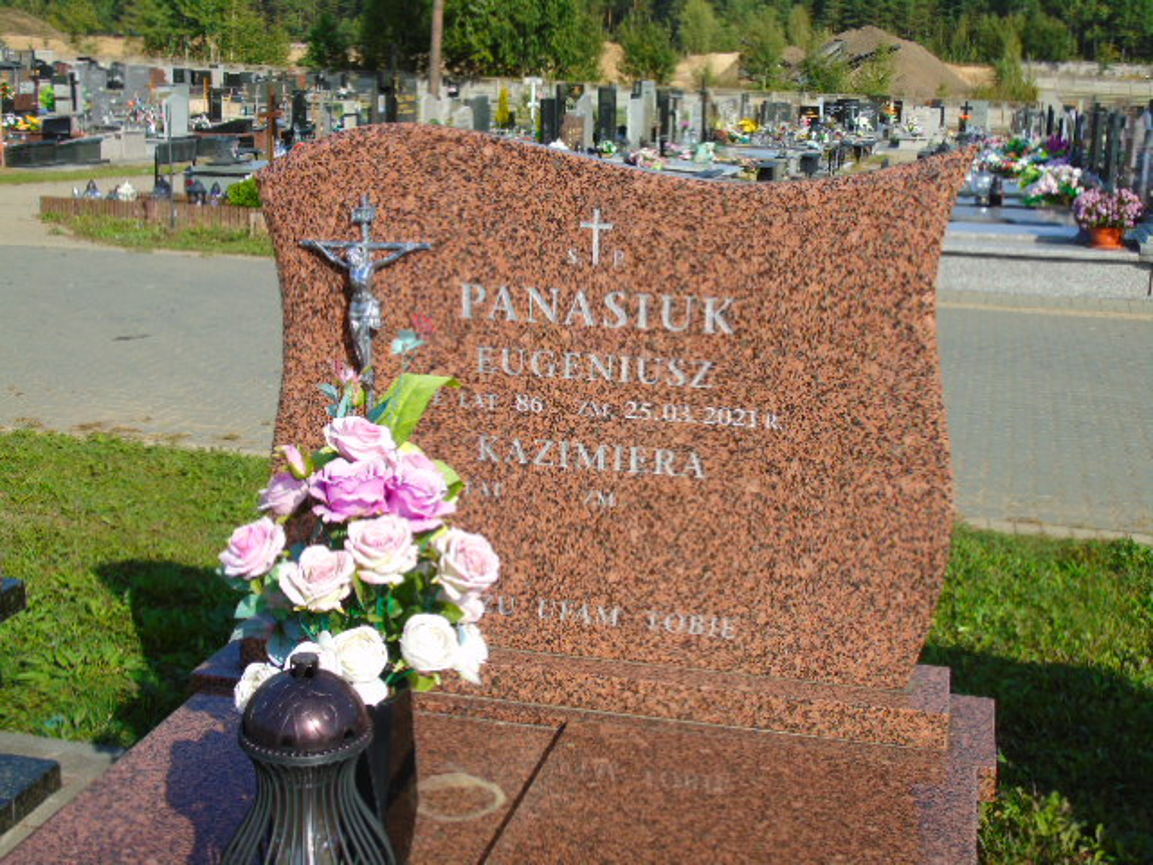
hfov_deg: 41.2
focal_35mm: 46
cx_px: 576
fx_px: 1532
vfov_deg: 31.5
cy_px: 432
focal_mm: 8.2
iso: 80
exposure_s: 1/640
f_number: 4.1
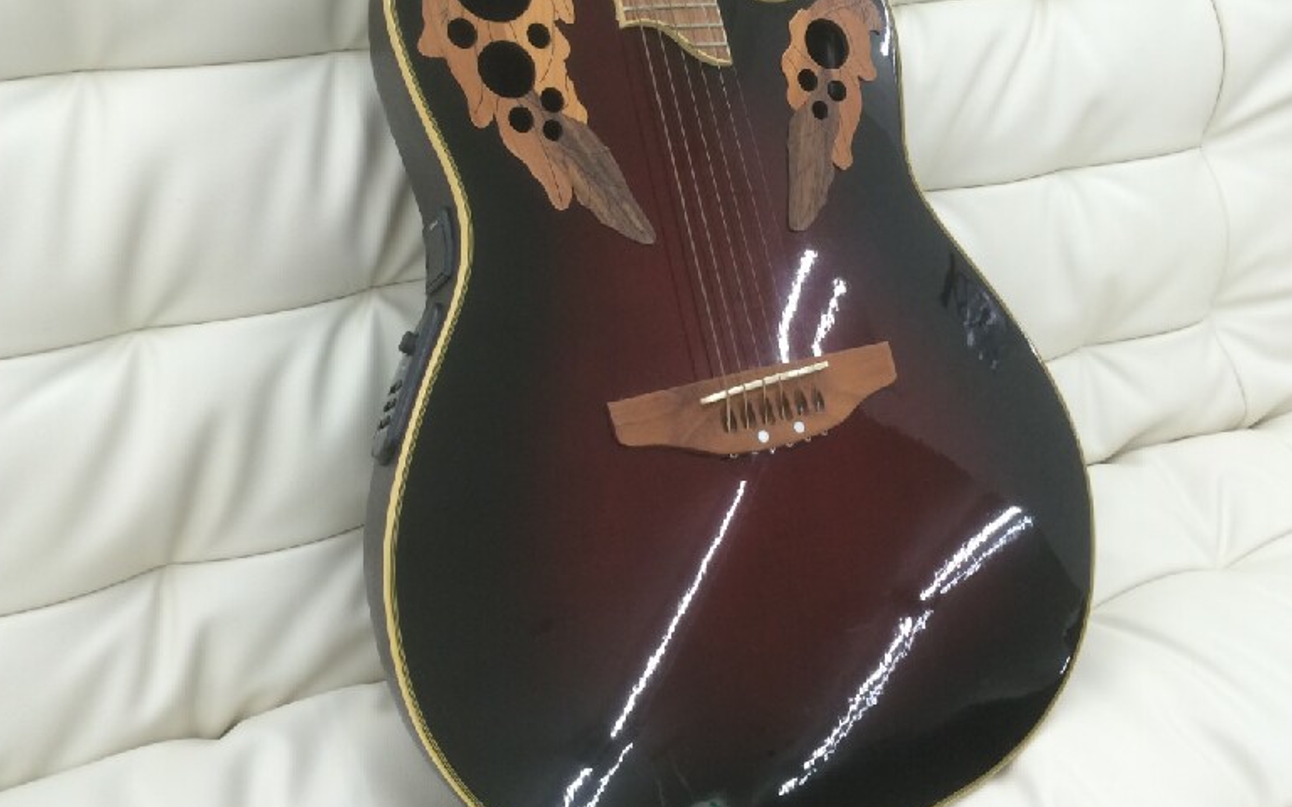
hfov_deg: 54.0
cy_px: 349
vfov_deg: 35.3
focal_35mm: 36
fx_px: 1268
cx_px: 681
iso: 40
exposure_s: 1/40
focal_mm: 4.15
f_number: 2.2
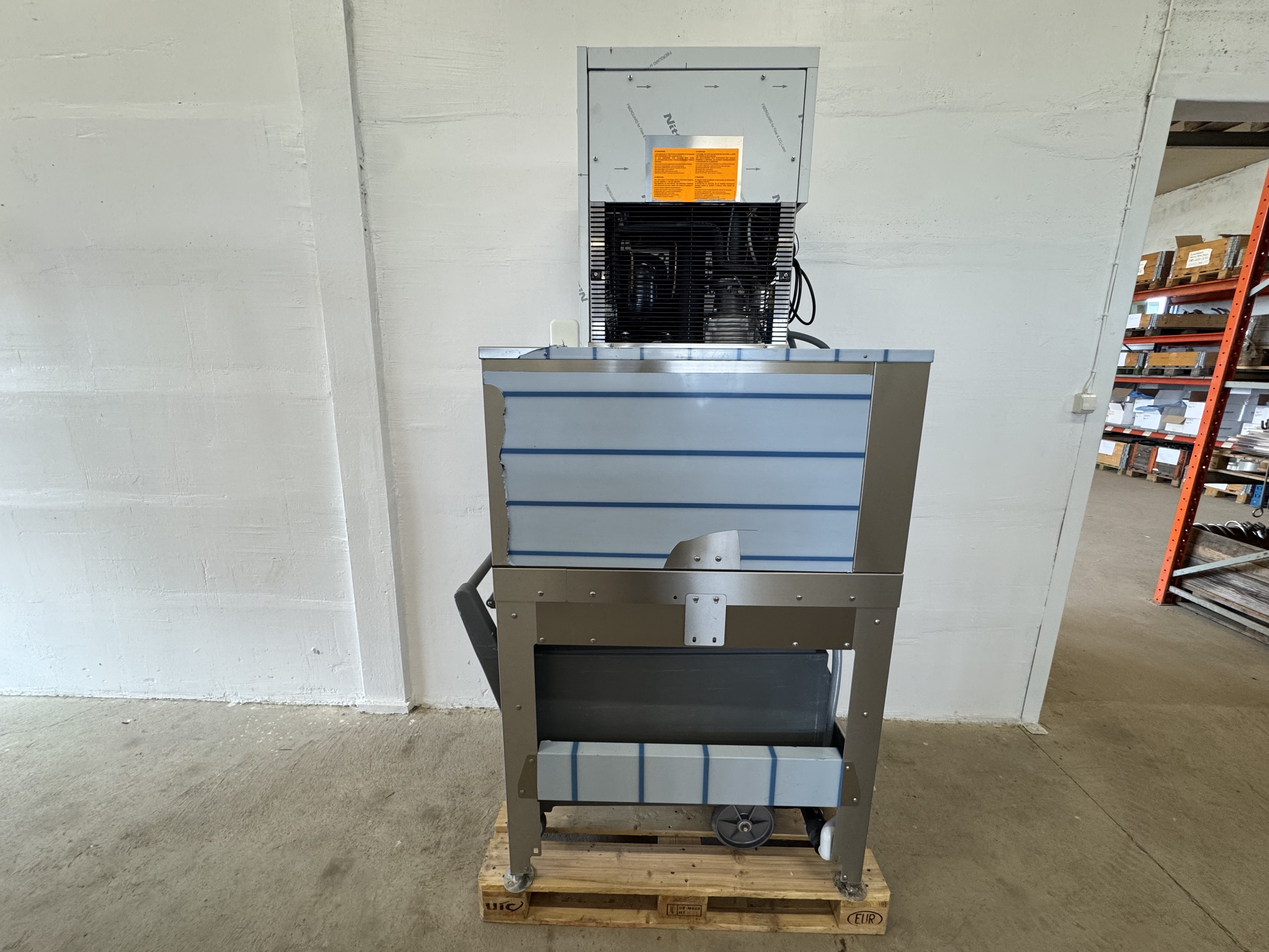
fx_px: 513
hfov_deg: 102.1
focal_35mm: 14
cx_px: 634
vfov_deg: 85.7
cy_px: 476
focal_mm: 2.22
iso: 160
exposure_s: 1/100
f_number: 2.2
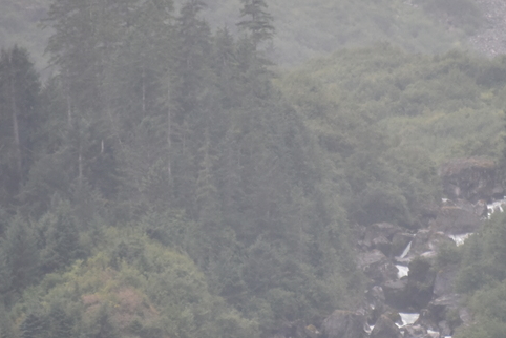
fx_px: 11194
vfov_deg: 1.7
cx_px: 334
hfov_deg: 2.6
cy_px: 185
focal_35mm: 796
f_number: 5.6
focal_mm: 300
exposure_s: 1/640
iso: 2000
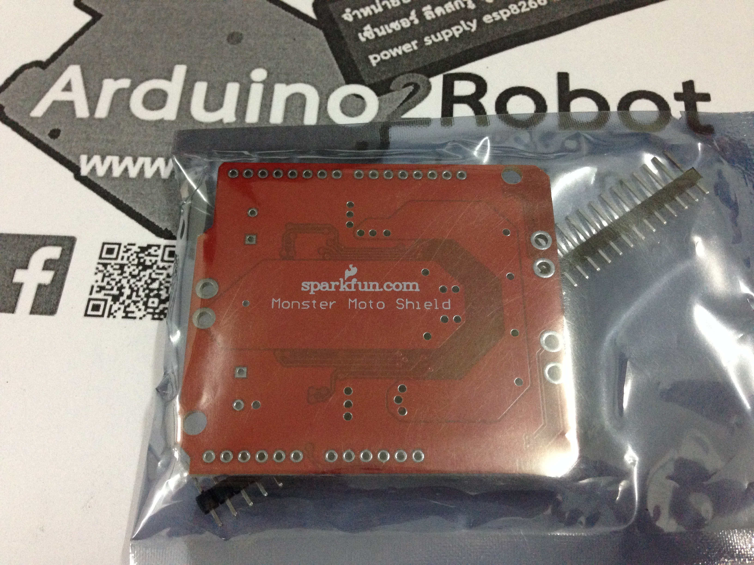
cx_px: 377
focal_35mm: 33
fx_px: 719
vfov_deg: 42.9
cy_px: 282
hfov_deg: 55.4
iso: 250
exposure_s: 1/20
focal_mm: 4.12
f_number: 2.4
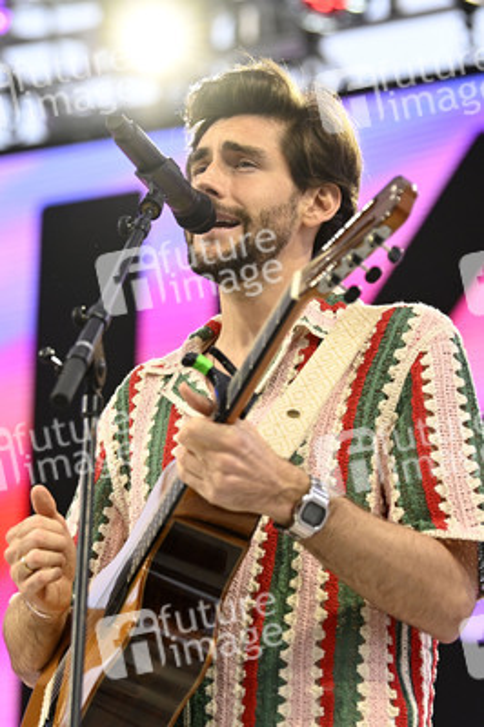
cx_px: 242
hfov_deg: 10.1
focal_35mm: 135
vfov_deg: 15.2
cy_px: 364
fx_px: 2727
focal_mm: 135
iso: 2000
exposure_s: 1/2000
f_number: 3.5
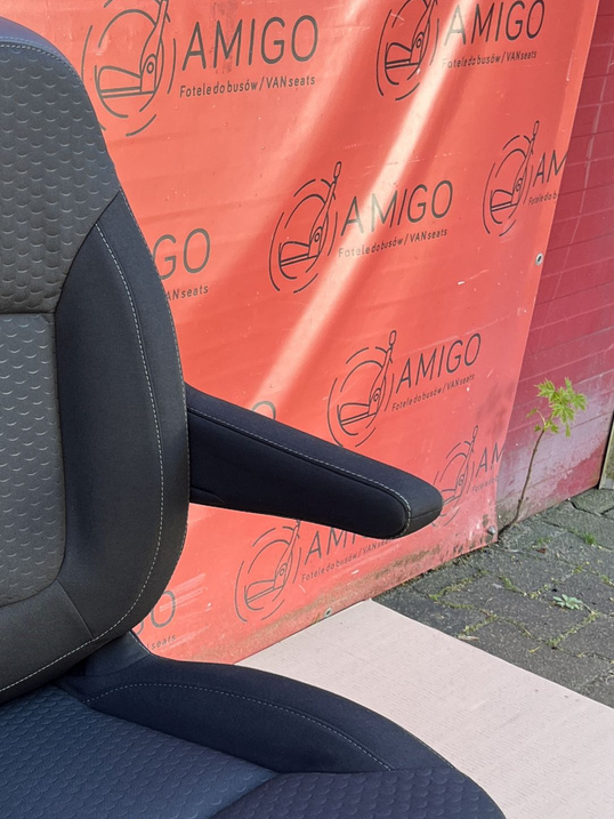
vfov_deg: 33.0
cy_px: 538
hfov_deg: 23.8
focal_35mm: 58
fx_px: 1371
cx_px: -39
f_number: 1.6
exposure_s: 1/121
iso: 50
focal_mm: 5.1
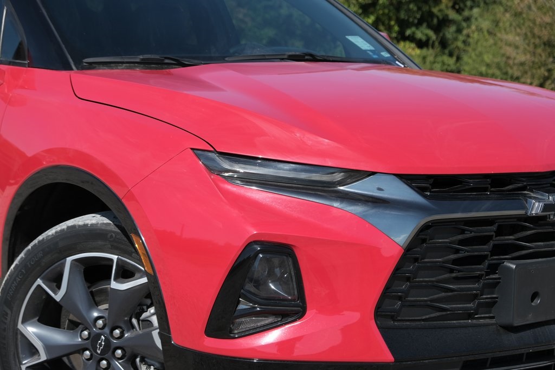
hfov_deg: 24.5
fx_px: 1280
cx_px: 278
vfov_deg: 16.5
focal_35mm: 83
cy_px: 185
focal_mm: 55
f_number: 5
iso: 160
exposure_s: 1/800
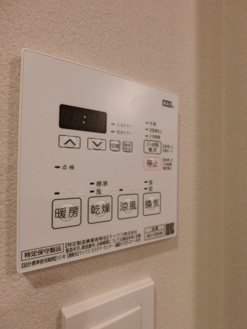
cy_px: 164
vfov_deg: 84.7
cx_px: 124
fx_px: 181
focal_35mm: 19
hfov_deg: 68.7
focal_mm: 4.06
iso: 320
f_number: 2.7
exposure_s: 1/125
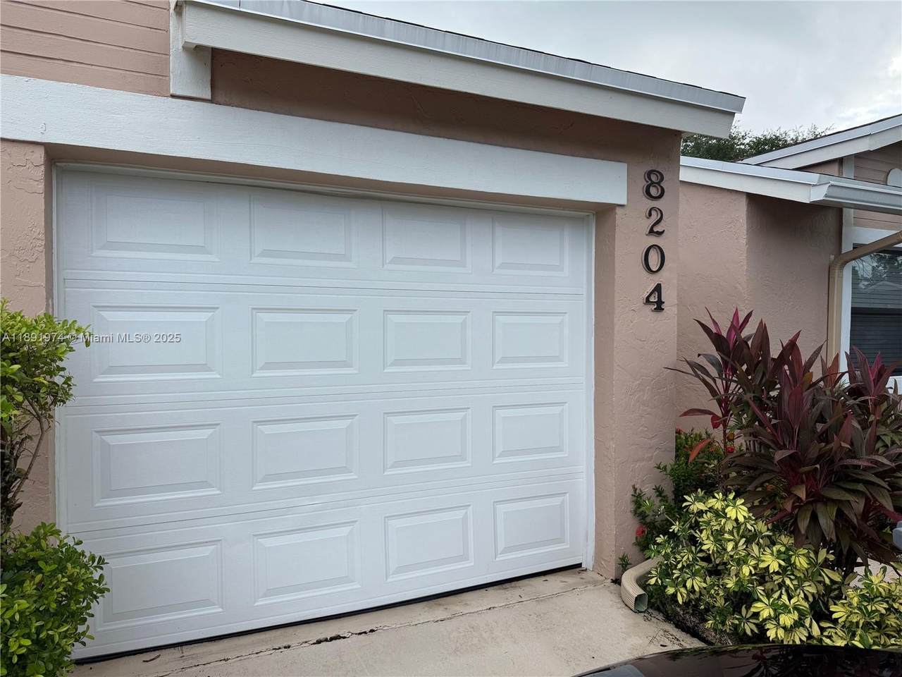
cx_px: 451
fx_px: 625
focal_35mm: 24
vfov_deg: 56.8
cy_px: 338
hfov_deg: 71.6
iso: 80
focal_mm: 6.76
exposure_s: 1/1075
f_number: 1.78
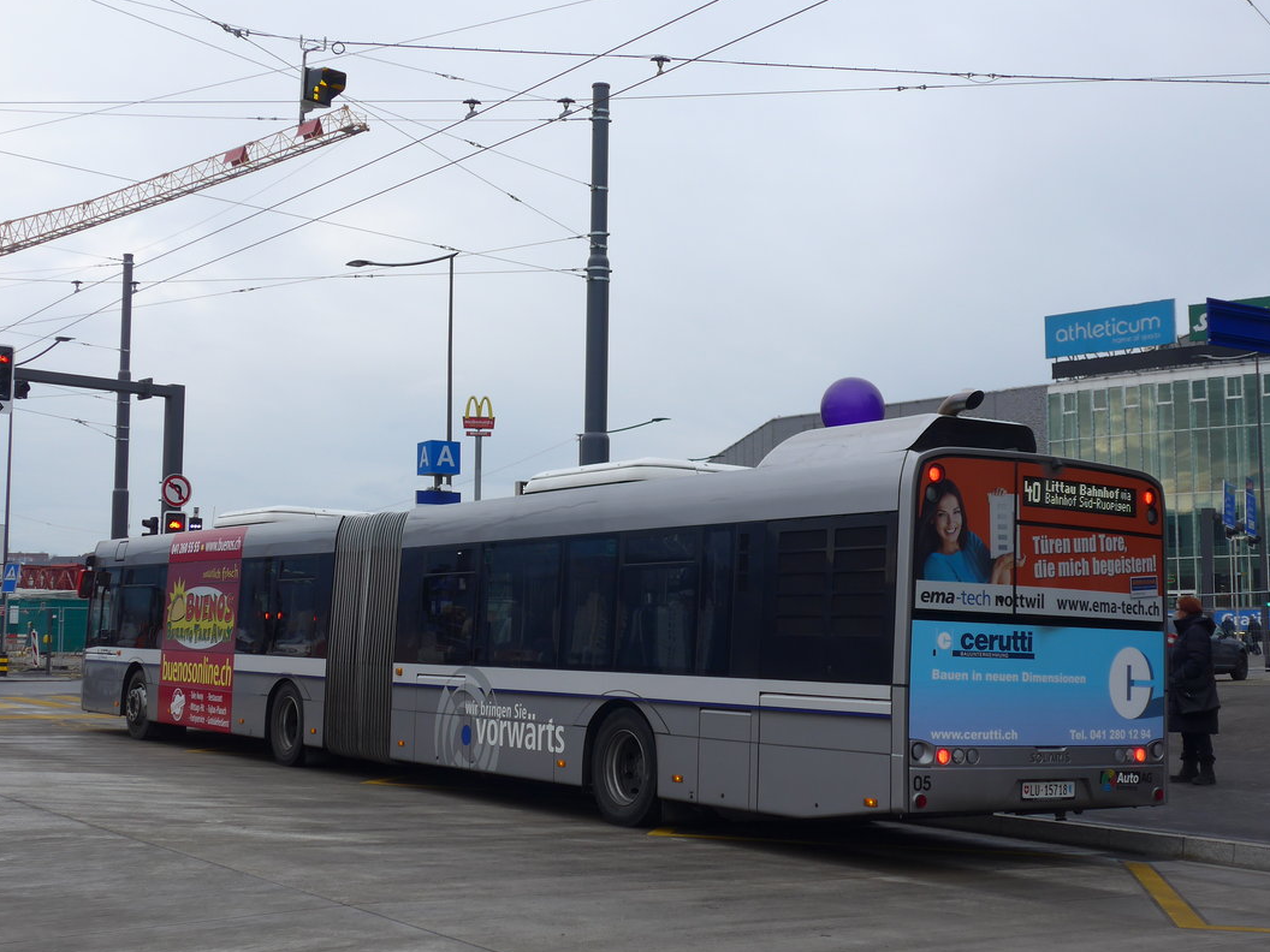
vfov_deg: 29.1
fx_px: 1834
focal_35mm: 50
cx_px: 639
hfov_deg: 38.2
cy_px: 469
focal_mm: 9
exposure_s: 1/500
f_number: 2.8
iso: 80
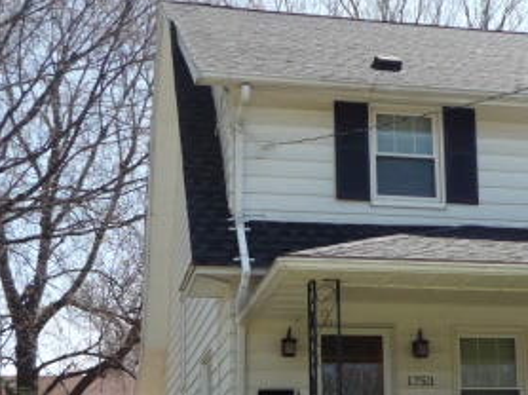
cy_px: 349
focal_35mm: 76
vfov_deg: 19.0
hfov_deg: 25.5
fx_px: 1158
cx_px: 378
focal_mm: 4.4
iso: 100
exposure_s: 1/500
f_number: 3.2
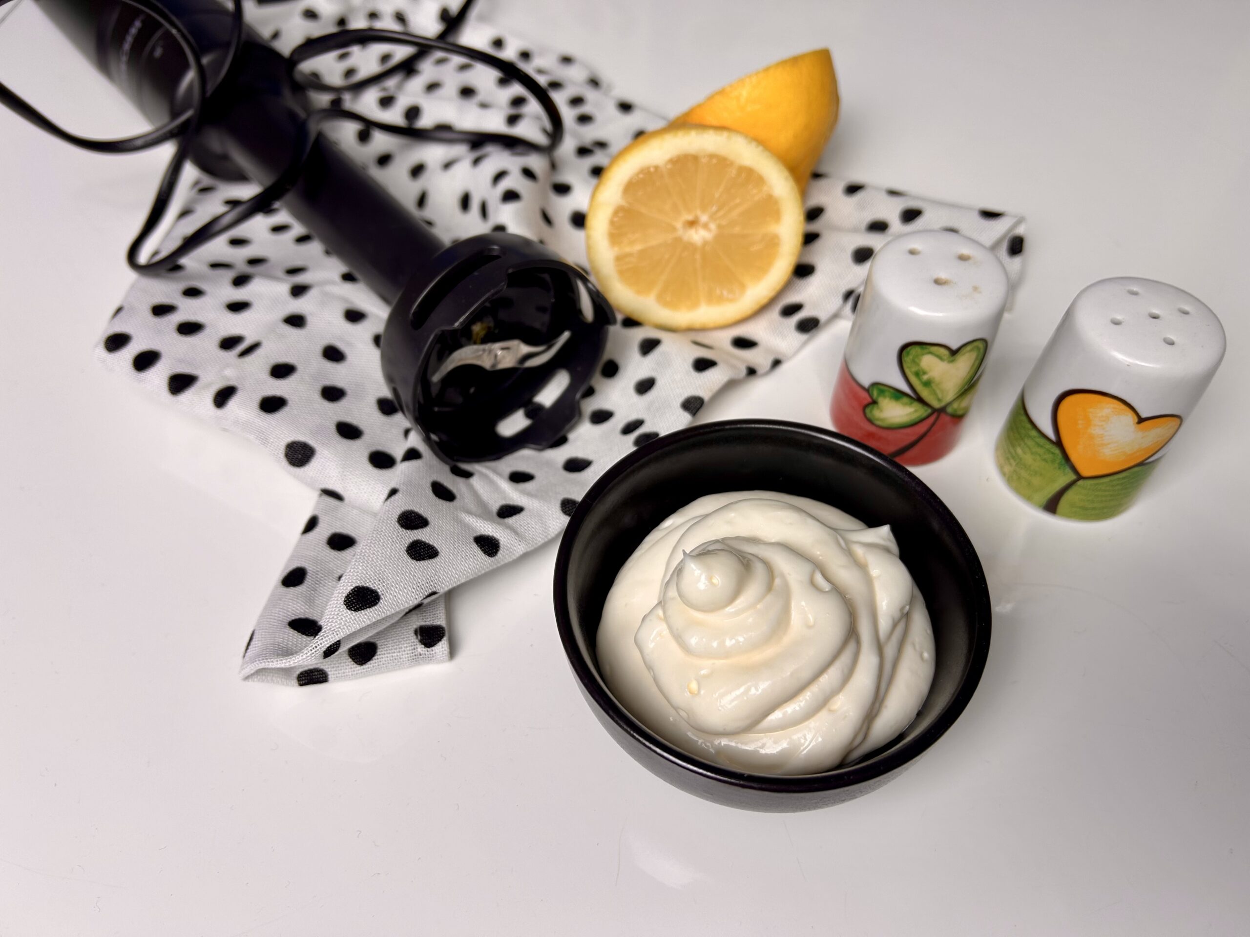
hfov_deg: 67.3
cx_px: 625
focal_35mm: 26
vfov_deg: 53.1
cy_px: 468
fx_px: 939
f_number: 1.5
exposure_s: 1/100
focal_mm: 5.7
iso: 40
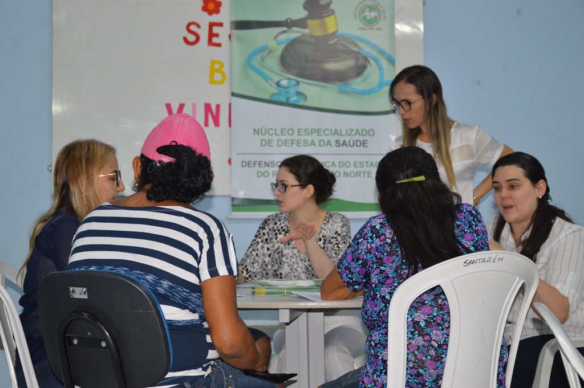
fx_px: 973
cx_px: 292
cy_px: 194
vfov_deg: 22.6
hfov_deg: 33.4
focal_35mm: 60
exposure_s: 1/60
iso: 450
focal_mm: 40
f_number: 4.5
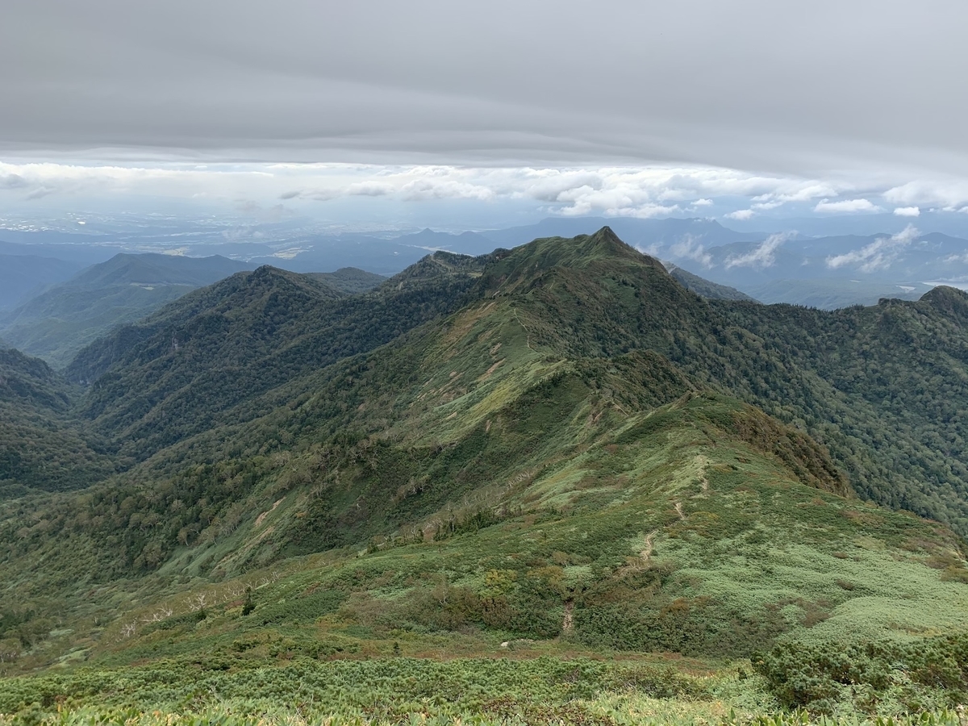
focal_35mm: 26
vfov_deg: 53.1
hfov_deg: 67.3
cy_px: 363
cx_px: 484
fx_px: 727
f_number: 1.8
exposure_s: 1/1610
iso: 25
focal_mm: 4.25
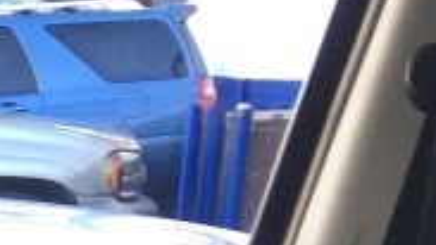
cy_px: 804
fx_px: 2047
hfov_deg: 10.9
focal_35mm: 177
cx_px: -479
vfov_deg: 6.2
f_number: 2.2
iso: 32
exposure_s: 1/60
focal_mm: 4.15
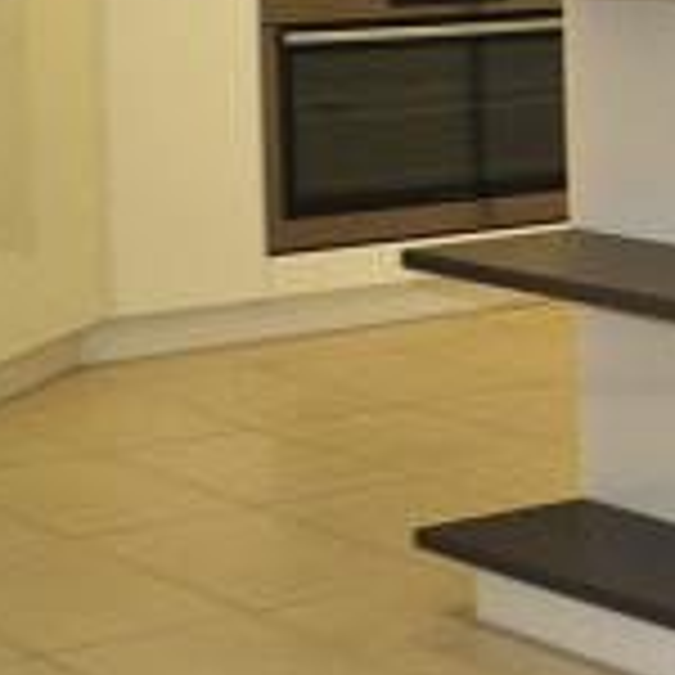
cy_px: -169
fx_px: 3596
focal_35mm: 163
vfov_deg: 10.5
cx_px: 1629
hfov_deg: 9.5
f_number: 4
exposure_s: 1/25
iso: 400
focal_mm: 24
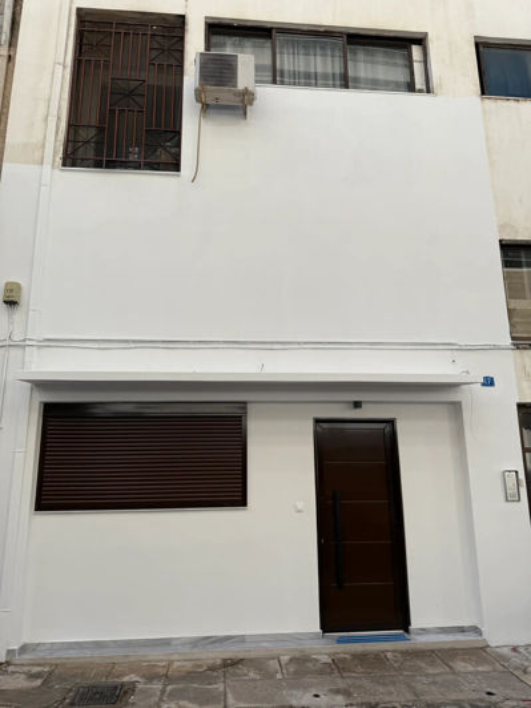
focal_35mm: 24
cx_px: 266
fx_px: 491
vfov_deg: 71.6
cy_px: 354
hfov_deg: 56.8
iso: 80
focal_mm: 6.76
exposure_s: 1/2801
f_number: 1.78
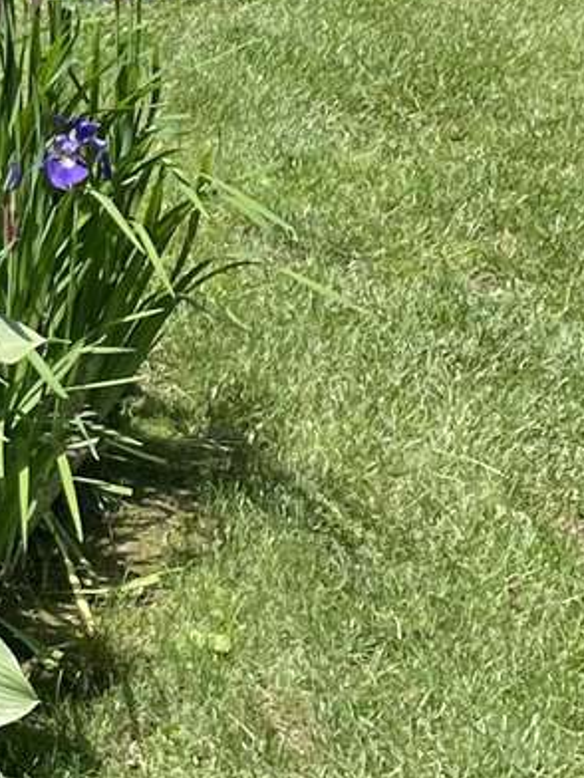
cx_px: -518
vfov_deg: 12.7
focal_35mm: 153
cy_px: -60
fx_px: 3442
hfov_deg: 9.2
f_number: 1.6
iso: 32
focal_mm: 4.2
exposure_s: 1/932
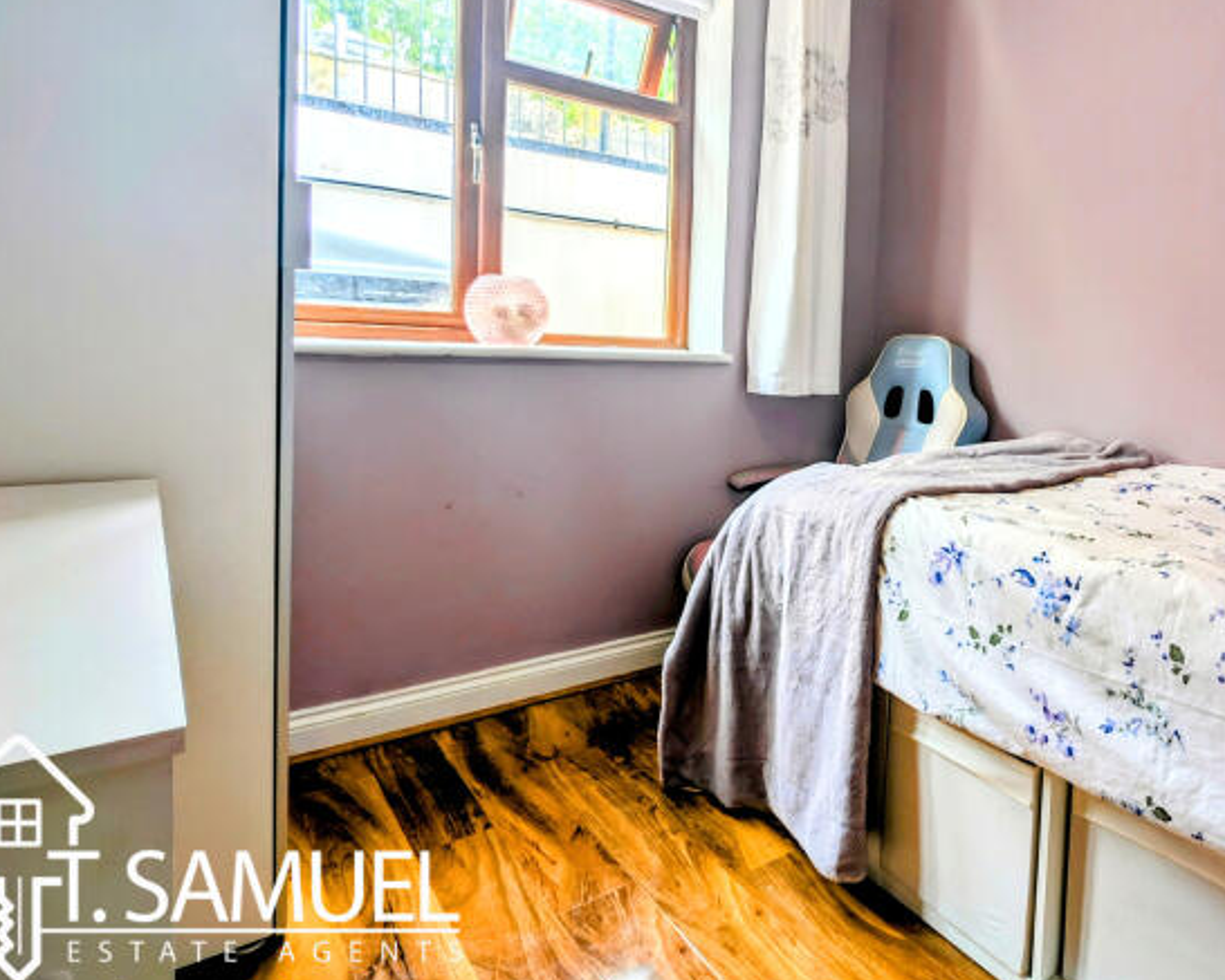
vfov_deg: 62.5
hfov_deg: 71.0
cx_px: 886
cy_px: 387
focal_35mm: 22
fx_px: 798
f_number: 1.95
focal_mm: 2.23
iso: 41
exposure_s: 1/165
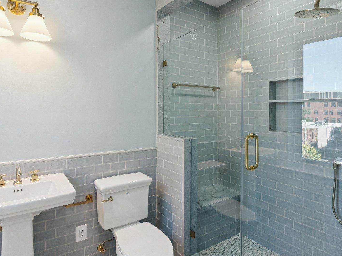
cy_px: 118
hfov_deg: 76.1
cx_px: 151
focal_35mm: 22
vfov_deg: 61.0
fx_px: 217
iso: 1600
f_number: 8
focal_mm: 16
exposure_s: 1/160
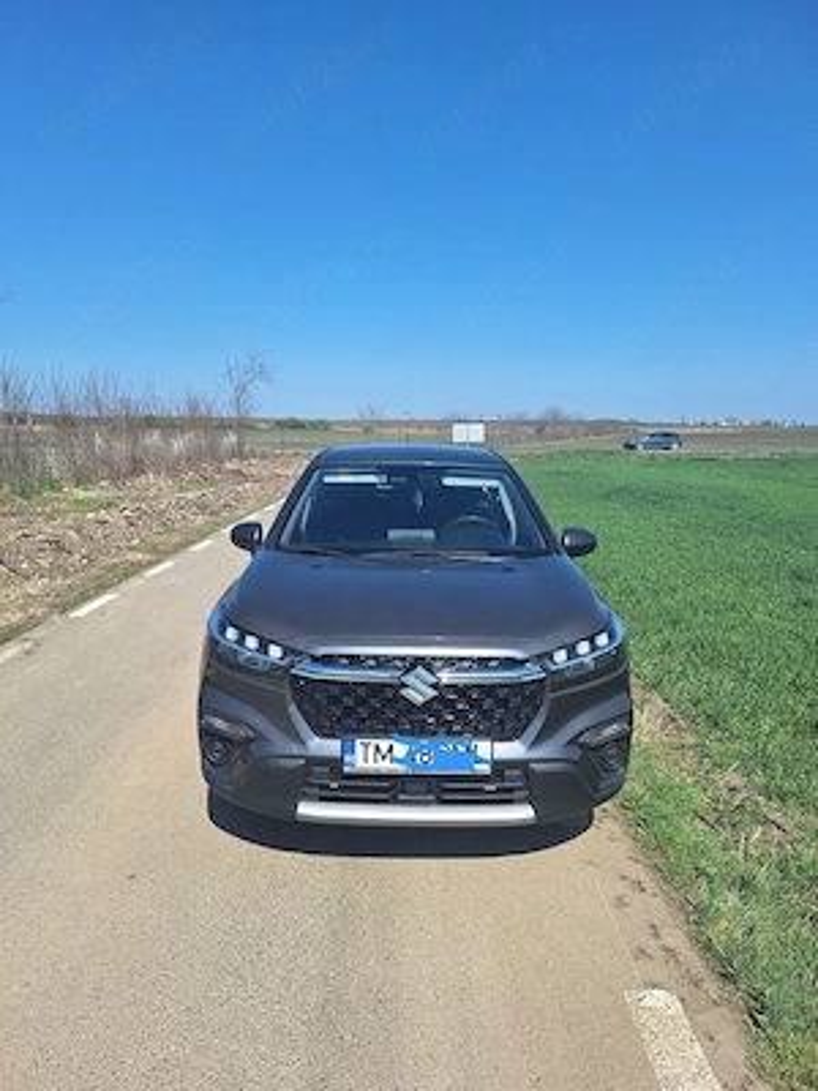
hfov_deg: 58.9
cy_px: 546
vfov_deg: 73.9
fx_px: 725
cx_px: 409
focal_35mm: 23
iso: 40
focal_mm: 5.54
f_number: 1.8
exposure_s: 1/2500
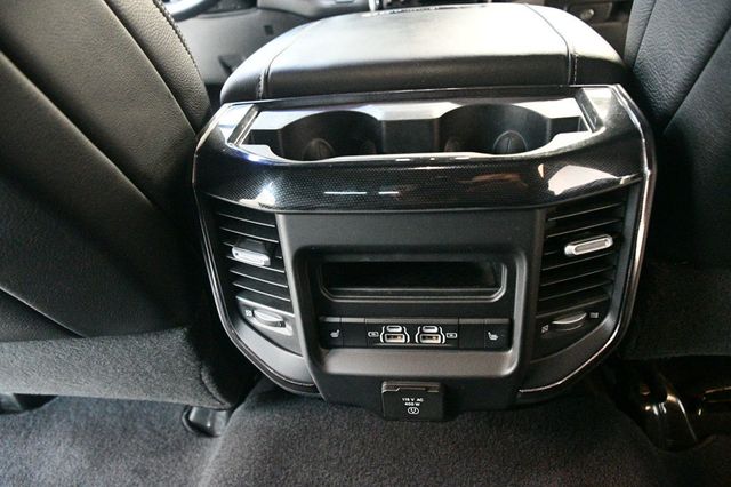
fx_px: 548
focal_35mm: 27
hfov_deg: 67.4
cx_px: 366
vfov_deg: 47.9
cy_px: 244
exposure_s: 1/25
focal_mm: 18
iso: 12800
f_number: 3.5
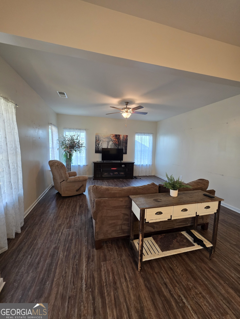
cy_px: 160
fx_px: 120
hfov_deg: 89.9
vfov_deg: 106.2
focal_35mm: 13
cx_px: 120
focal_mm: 2.2
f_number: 1.9
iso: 250
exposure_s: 1/120
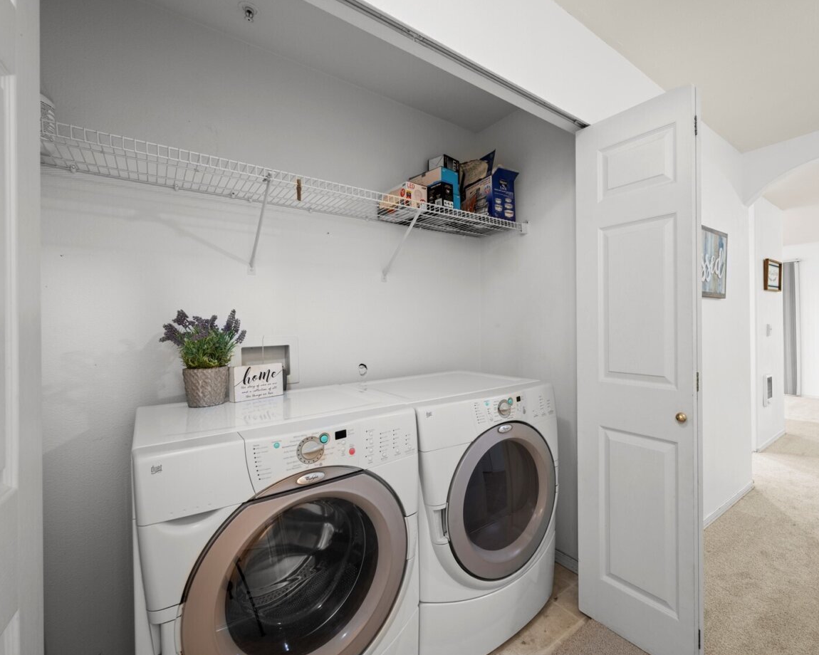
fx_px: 388
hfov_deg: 92.3
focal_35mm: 16
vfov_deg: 80.4
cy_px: 325
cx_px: 479
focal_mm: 14
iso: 200
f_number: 8
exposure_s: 1.6
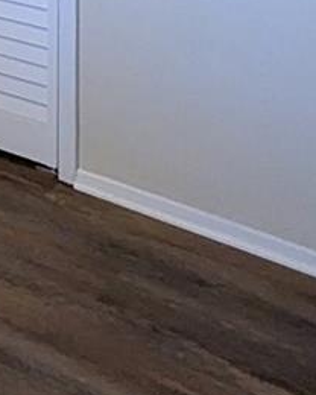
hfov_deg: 15.9
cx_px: -292
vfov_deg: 19.1
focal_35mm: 78
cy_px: -301
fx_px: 912
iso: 627
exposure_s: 1/120
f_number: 2.2
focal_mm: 1.95
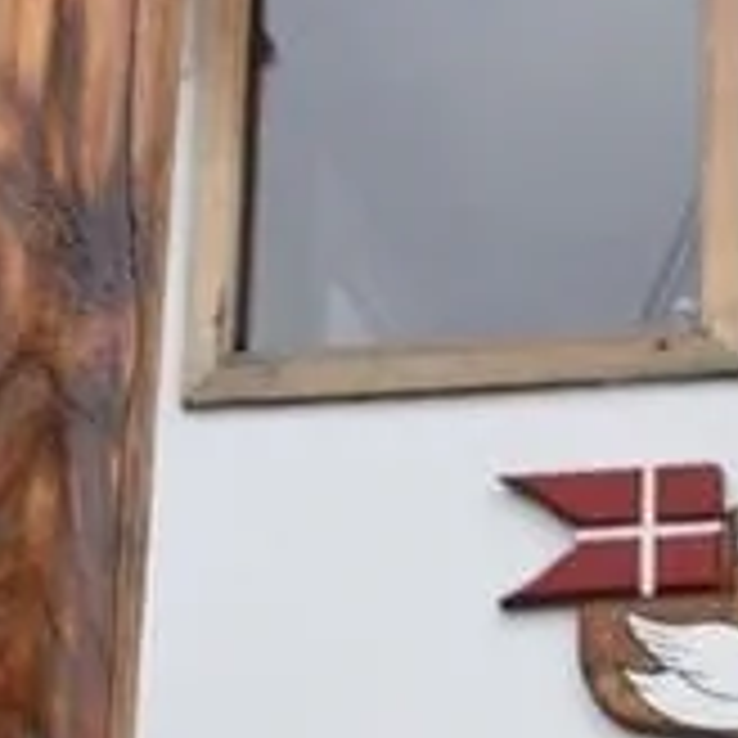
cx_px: 1436
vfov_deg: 7.6
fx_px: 5446
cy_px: 1071
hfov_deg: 7.5
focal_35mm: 226
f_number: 9
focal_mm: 27
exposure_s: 1/320
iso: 200
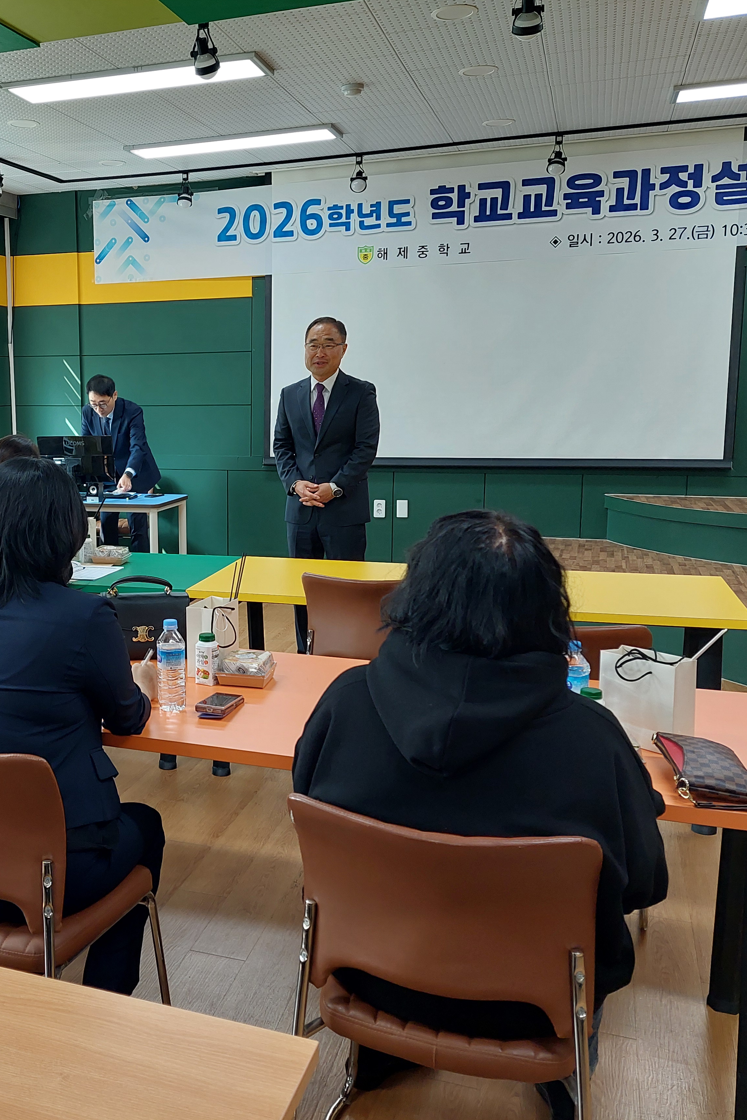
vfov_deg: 54.4
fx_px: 1089
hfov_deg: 36.5
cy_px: 561
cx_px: 146
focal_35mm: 35
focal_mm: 5.23
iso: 80
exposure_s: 1/60
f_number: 1.8
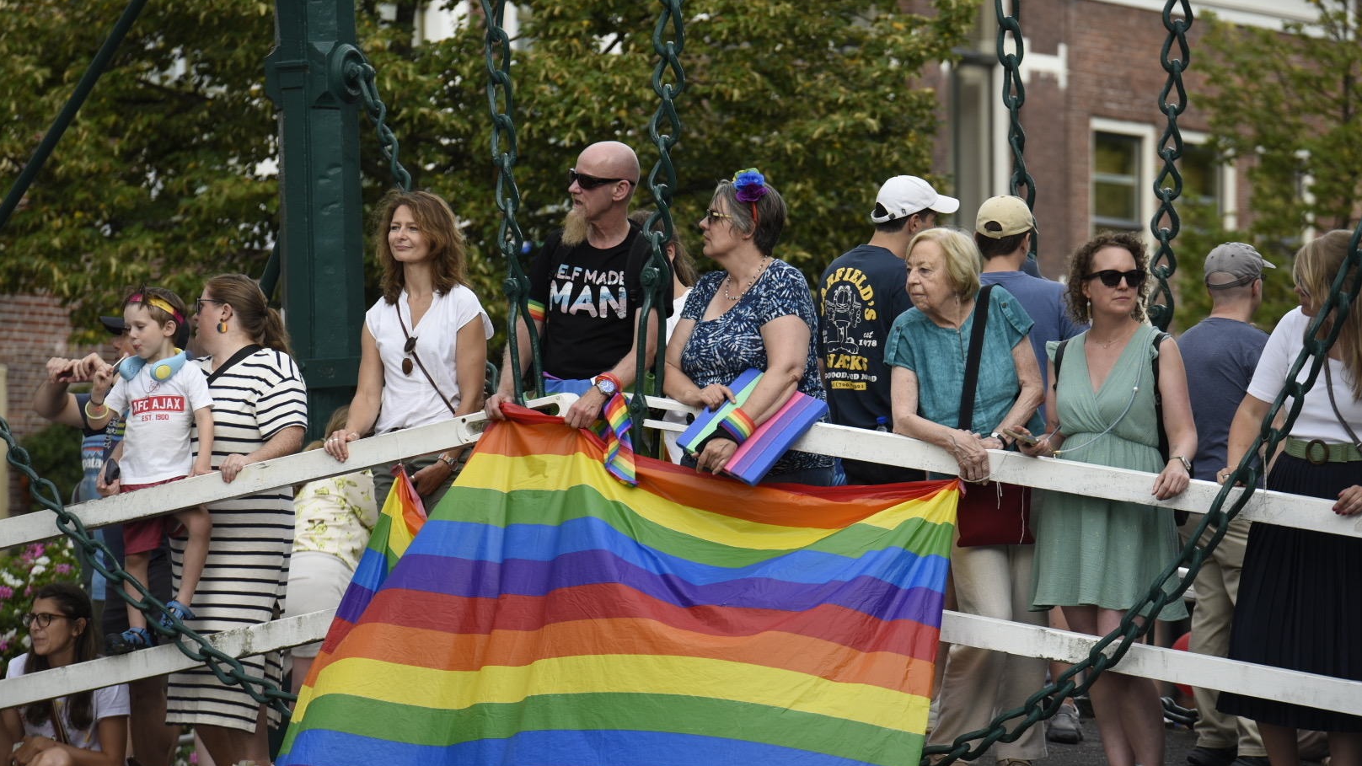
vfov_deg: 5.8
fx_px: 7584
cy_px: 434
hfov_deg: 10.3
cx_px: 681
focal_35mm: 210
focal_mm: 200
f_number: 4
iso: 140
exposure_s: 1/250
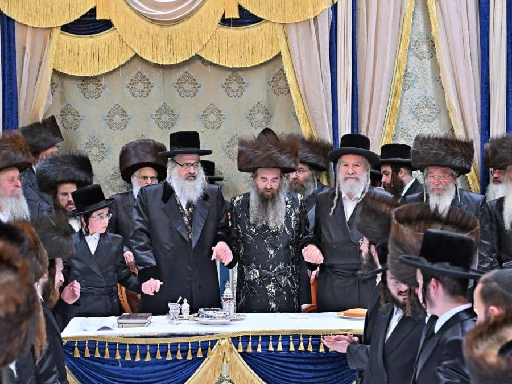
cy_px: 193
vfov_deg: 21.0
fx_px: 1035
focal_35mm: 70
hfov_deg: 27.8
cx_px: 235
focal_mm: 64
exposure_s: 1/200
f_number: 4
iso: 1600
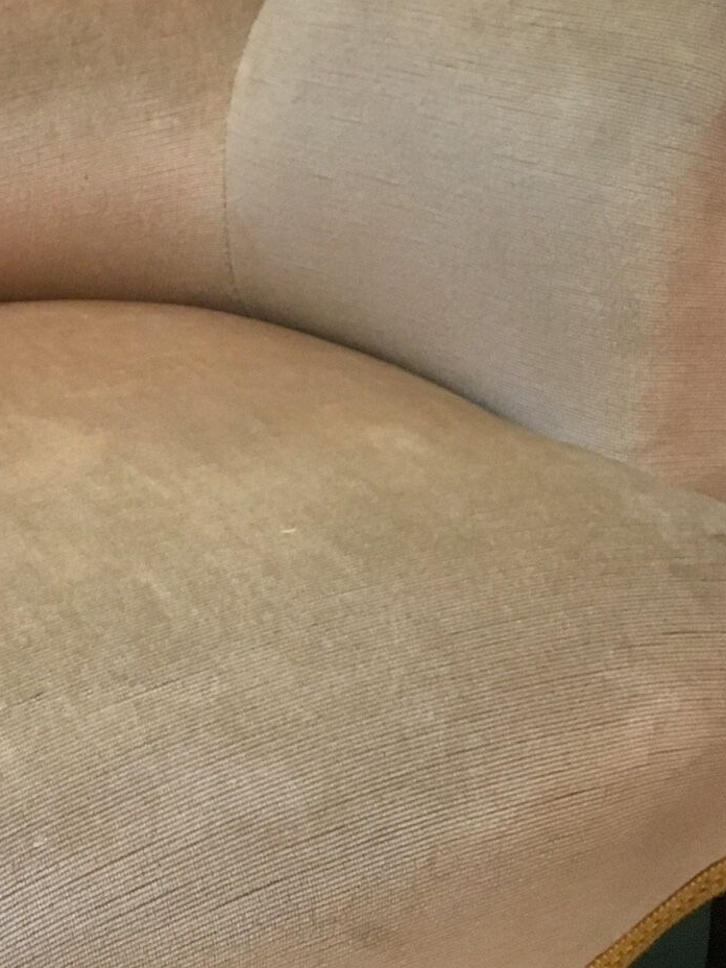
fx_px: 1762
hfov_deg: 22.3
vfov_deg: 30.7
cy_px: 410
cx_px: -19
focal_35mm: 63
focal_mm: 4.15
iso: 160
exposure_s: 1/33
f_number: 2.2
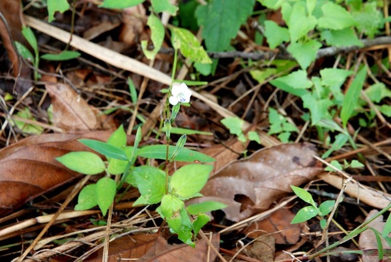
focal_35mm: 135
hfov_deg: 15.2
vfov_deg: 10.2
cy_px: 131
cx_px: 196
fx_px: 1468
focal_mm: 90
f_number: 14
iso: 800
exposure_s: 1/50
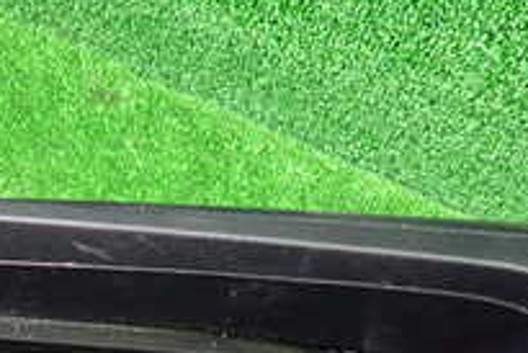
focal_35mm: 76
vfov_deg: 16.1
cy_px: 567
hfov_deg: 25.1
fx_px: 1115
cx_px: -21
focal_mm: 4.5
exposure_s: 1/20
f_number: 2
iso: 800
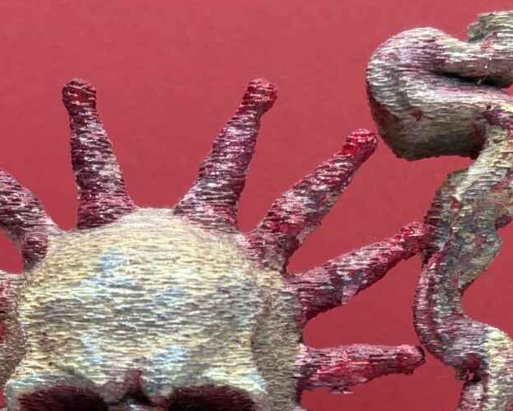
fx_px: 1867
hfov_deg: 15.6
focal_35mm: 123
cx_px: 238
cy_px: 605
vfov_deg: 12.0
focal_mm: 5.96
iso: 50
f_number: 1.6
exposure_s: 1/66
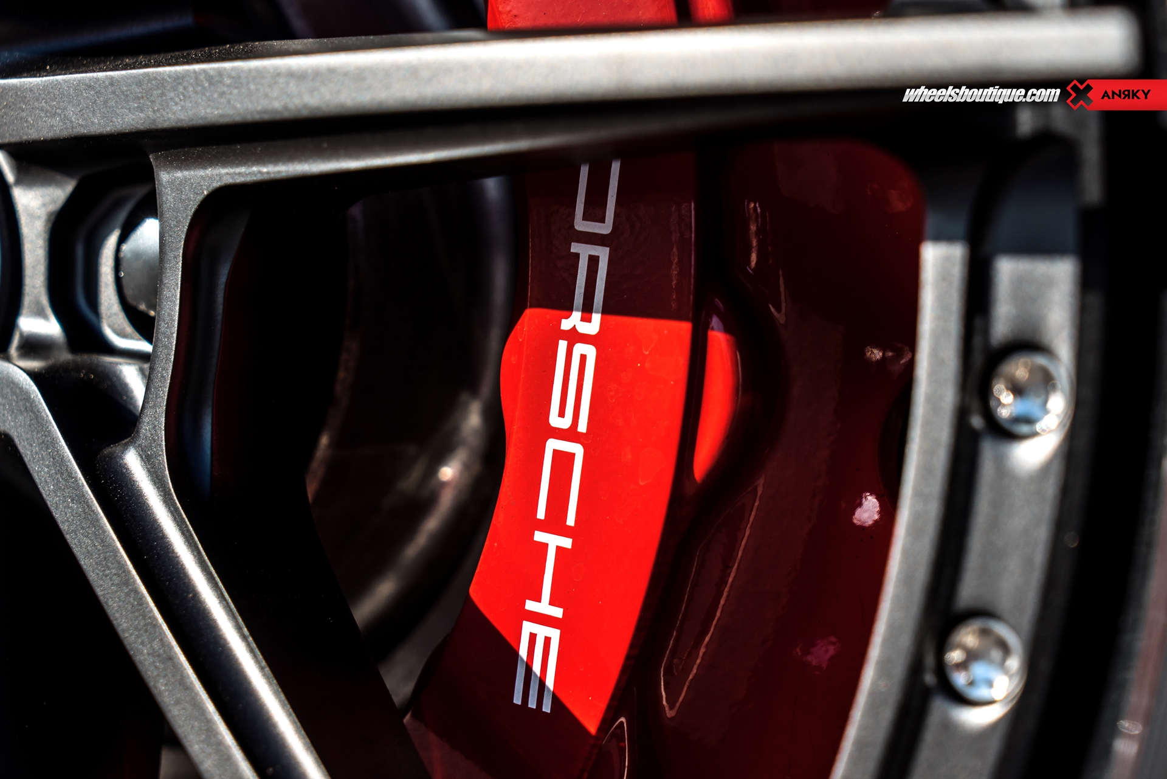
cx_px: 584
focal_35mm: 66
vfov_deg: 20.6
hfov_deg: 30.5
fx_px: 2140
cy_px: 390
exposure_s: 1/160
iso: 100
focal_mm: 66
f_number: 6.3
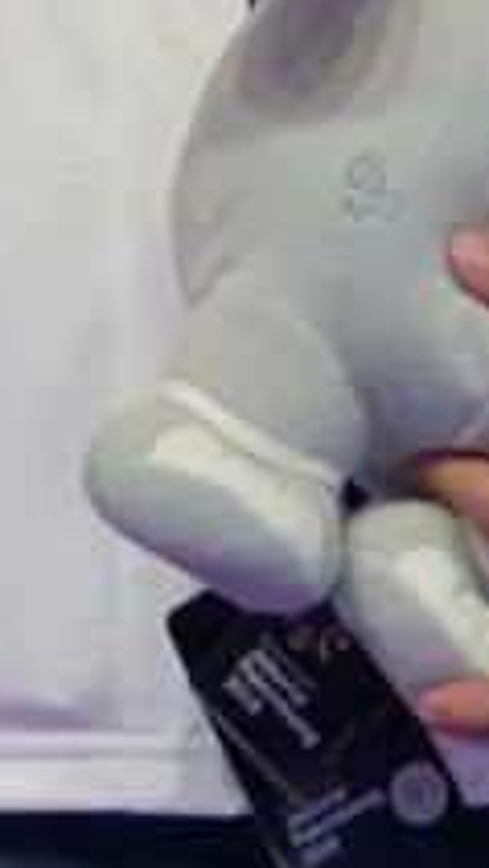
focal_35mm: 2434
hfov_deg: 0.5
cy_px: -963
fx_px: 55995
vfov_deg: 0.9
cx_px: 1093
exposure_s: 1/500
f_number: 4
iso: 1600
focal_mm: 182
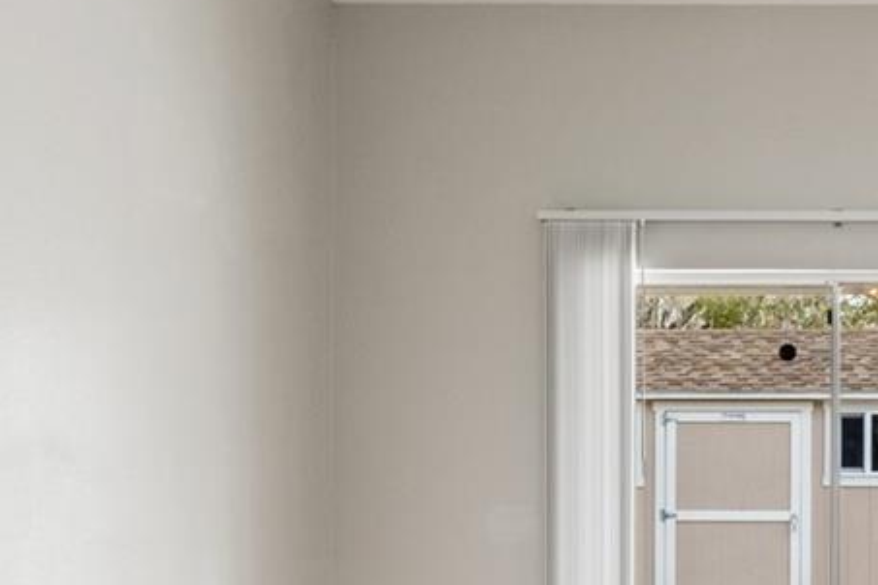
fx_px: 1293
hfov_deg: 34.6
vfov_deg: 24.9
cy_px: 508
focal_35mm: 53
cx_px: 851
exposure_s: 1/5
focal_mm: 10
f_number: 8
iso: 400
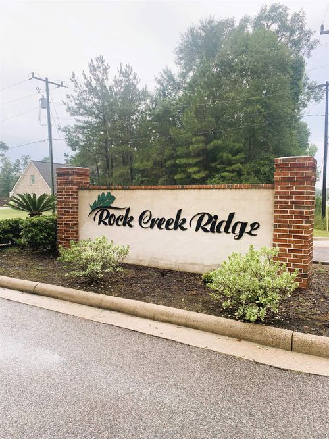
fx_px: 330
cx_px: 164
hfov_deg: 53.0
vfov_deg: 67.3
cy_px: 220
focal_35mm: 26
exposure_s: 1/450
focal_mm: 4.25
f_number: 1.8
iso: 25
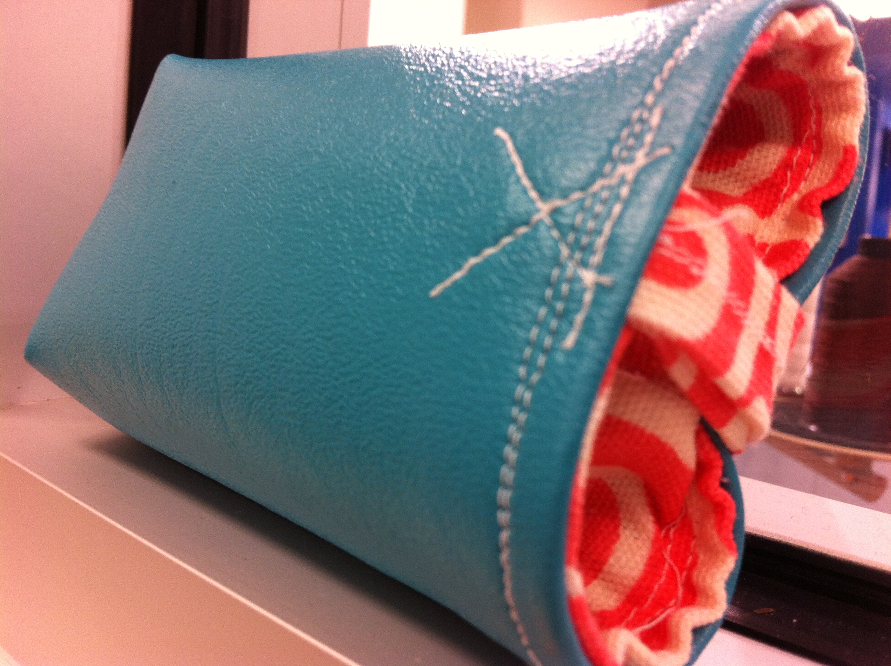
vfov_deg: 40.6
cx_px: 446
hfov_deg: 52.7
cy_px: 333
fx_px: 900
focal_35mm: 35
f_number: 2.8
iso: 100
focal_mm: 3.85
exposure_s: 1/17
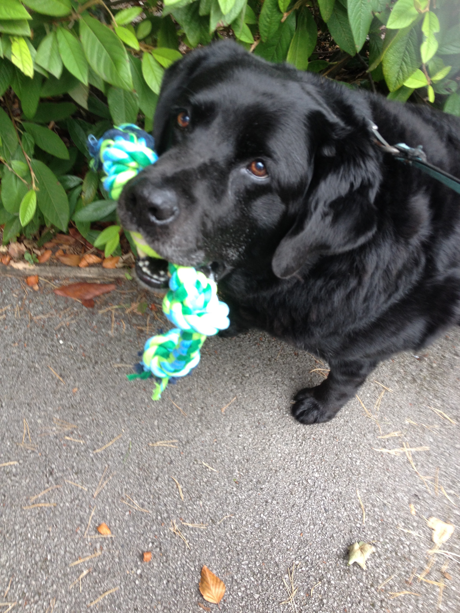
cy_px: 306
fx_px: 620
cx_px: 230
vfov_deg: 52.6
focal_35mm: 35
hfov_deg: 40.7
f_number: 2.4
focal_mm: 4.28
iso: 64
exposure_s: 1/60
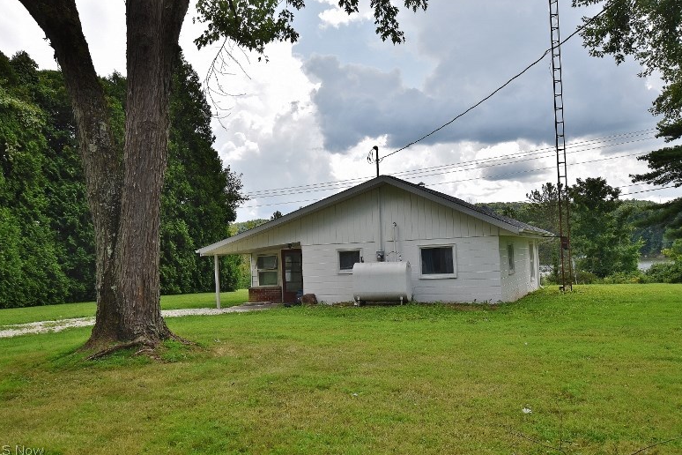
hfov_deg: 60.3
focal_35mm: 31
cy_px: 224
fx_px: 587
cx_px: 333
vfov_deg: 42.3
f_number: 8
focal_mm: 20
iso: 200
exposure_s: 1/250
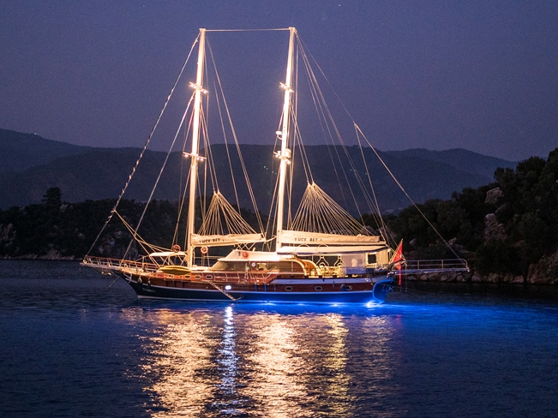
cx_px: 276
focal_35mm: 72
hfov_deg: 27.0
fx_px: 1160
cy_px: 165
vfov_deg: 20.4
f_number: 1.8
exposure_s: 1/10
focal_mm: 50
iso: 2000
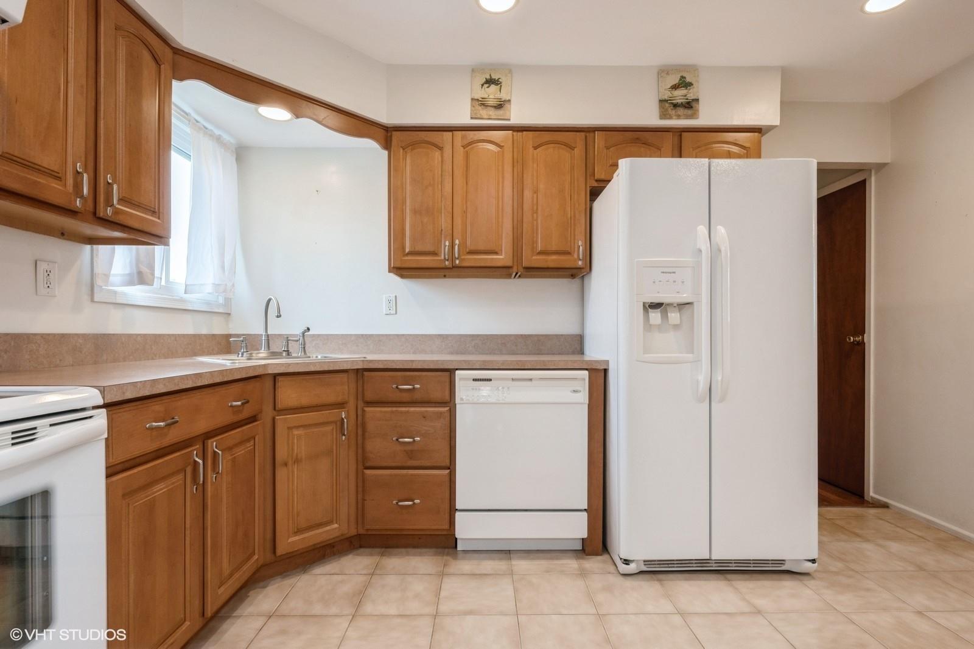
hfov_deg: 91.6
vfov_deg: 68.9
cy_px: 324
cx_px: 487
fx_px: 473
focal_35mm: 18
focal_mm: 17.5
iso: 400
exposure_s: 1/13
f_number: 11
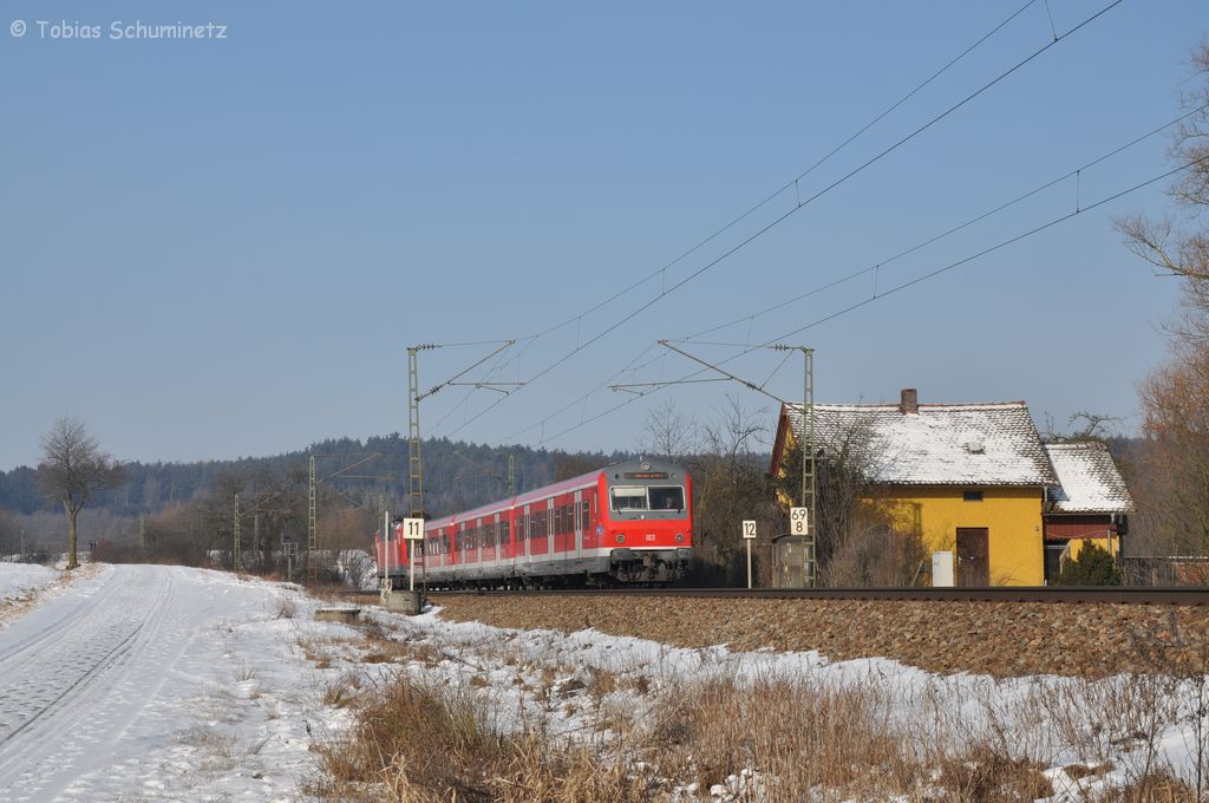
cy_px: 402
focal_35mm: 78
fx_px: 2616
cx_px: 604
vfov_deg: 17.4
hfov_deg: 26.0
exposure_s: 1/500
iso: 200
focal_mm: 52
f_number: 10
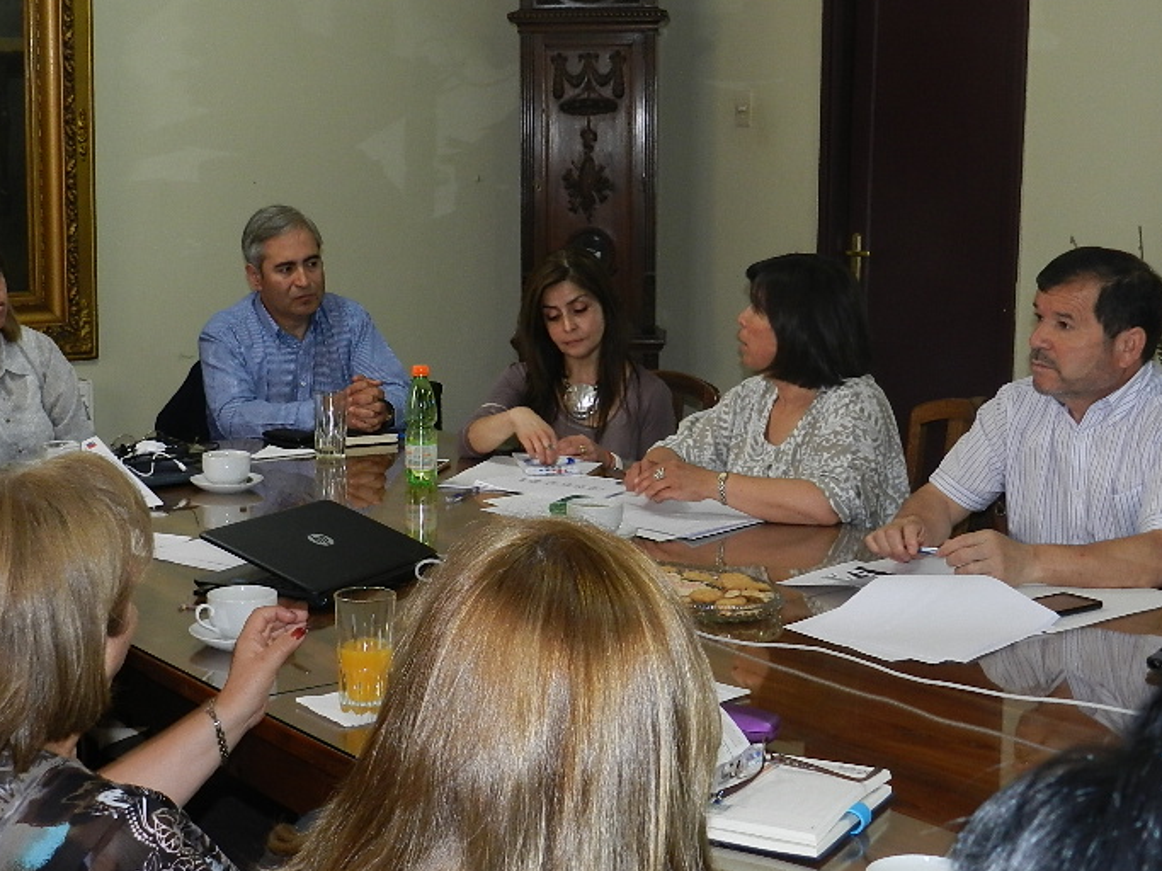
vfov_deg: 25.6
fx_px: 1913
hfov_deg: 33.7
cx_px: 451
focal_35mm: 57
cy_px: 451
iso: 200
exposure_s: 1/30
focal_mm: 6.7
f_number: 4
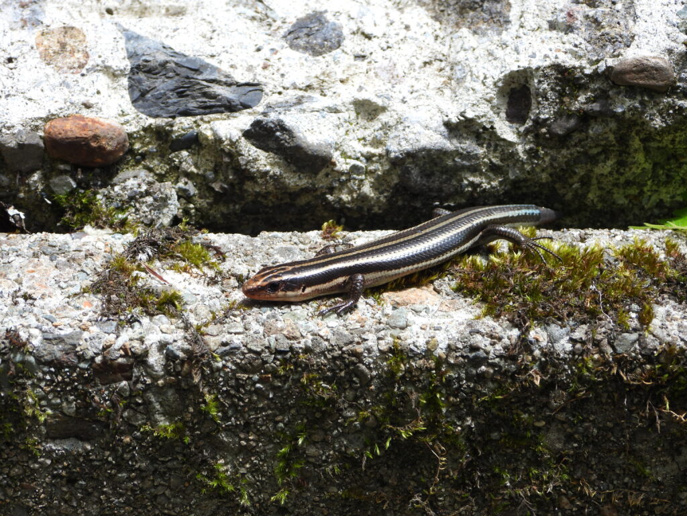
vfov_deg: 10.2
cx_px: 344
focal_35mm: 145
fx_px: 2878
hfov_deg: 13.6
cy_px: 258
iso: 100
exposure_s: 1/400
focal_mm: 26.1
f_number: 4
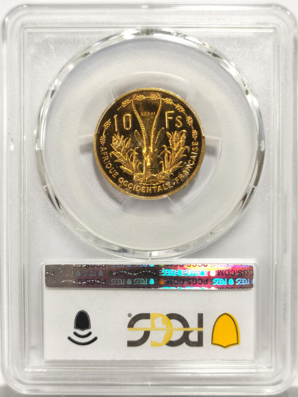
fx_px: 620
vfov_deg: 35.5
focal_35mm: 54
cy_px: 198
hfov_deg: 27.0
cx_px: 149
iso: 125
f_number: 16
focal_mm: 5.56
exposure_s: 1/100
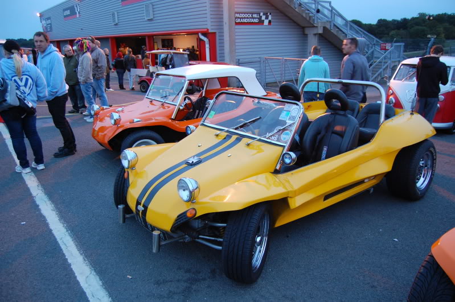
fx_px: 341
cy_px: 151
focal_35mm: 27
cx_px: 228
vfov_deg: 47.8
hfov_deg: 67.4
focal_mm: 18
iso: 640
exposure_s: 1/30
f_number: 3.5
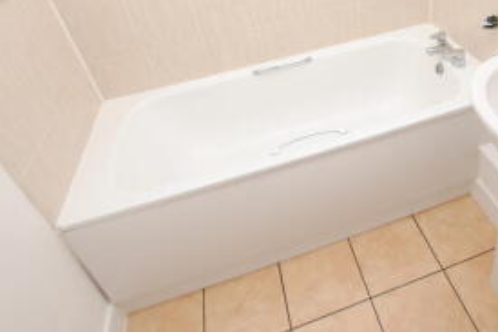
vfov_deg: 46.9
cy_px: 68
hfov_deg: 66.9
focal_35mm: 26
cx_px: 344
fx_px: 359
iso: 100
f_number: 4
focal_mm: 10
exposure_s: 1/60
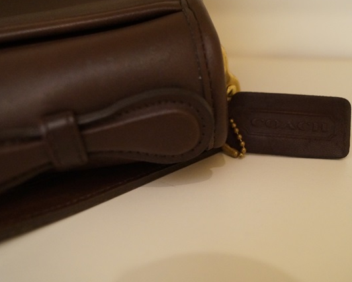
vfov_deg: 40.1
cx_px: 218
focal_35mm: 37
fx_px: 386
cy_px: 134
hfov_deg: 48.7
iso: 2000
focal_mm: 20
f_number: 4
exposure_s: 1/60
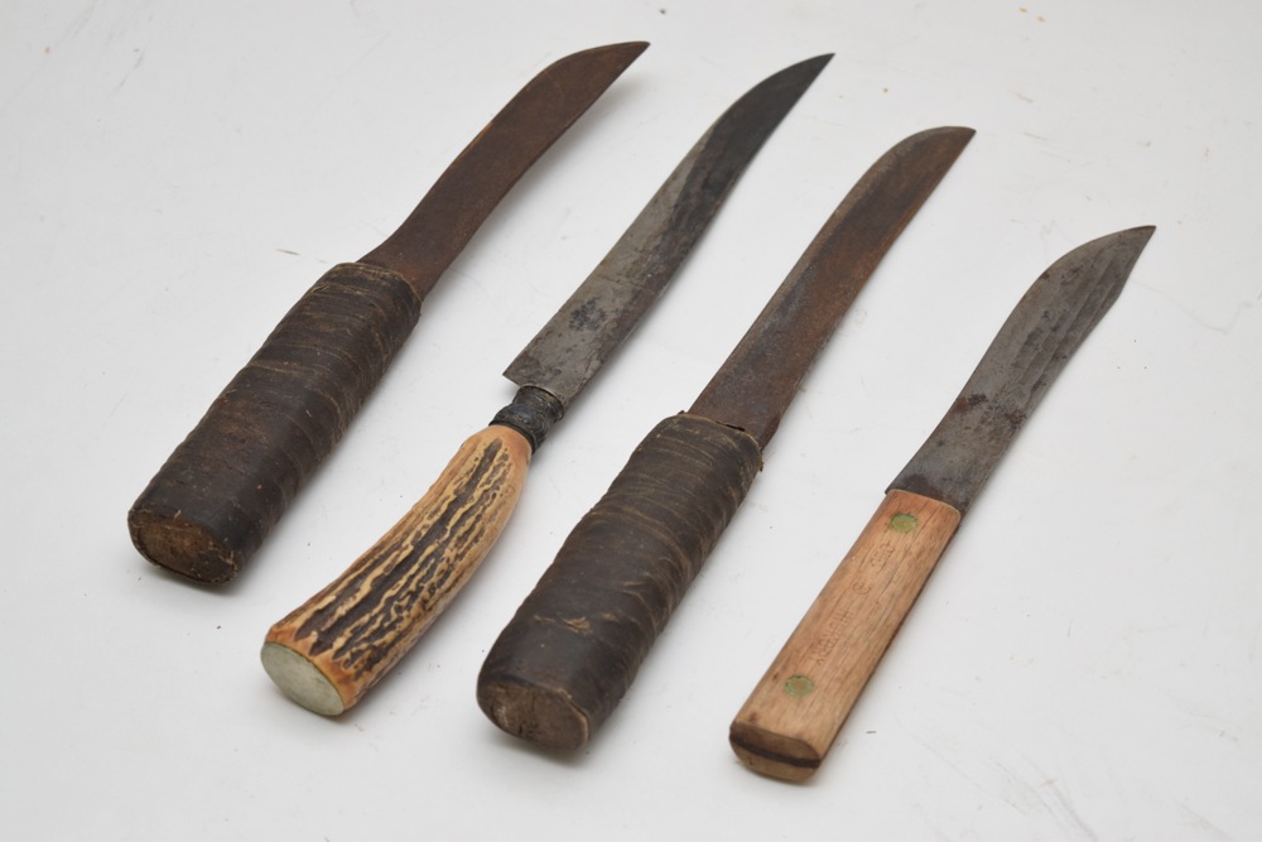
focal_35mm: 82
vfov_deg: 16.6
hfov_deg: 24.6
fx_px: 2892
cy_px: 421
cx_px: 631
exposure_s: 1/100
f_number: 5.6
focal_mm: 55
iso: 800
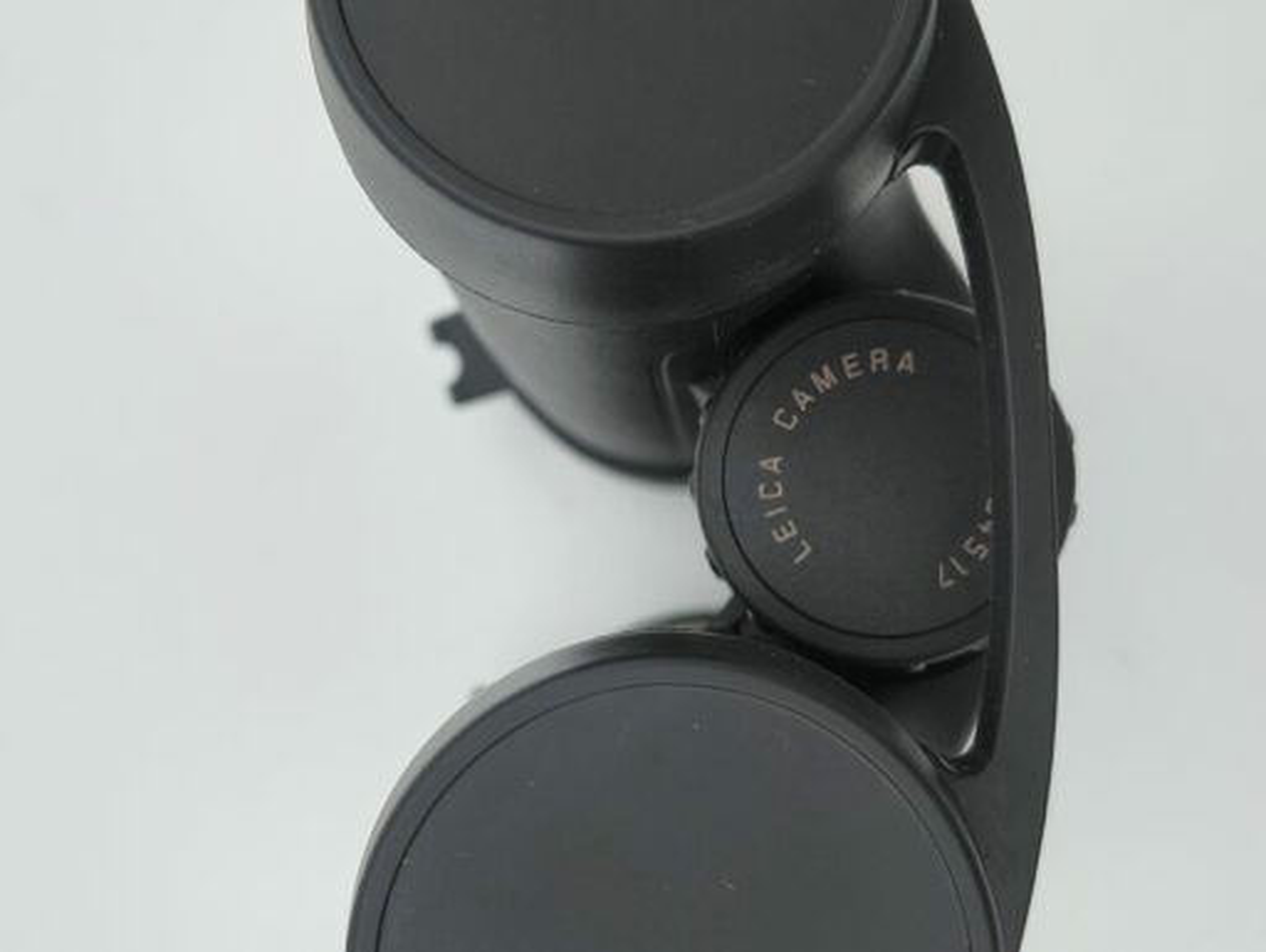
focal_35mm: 24
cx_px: 633
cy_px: 476
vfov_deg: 56.9
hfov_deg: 71.5
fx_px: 879
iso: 101
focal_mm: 5.56
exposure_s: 1/714
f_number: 1.8
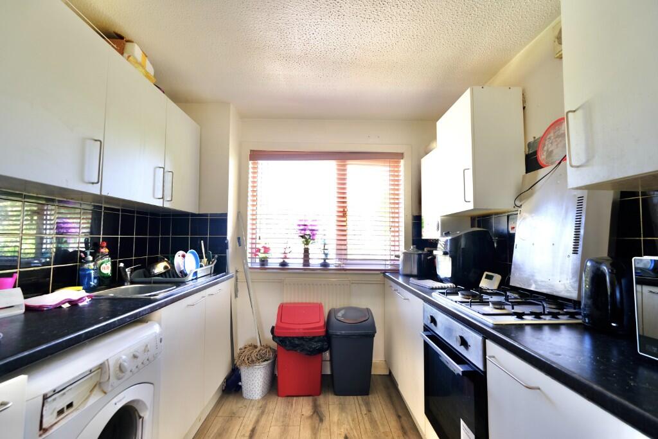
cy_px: 220
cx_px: 329
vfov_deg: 77.3
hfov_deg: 100.4
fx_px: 274
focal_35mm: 15
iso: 160
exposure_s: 1/7
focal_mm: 10
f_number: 4
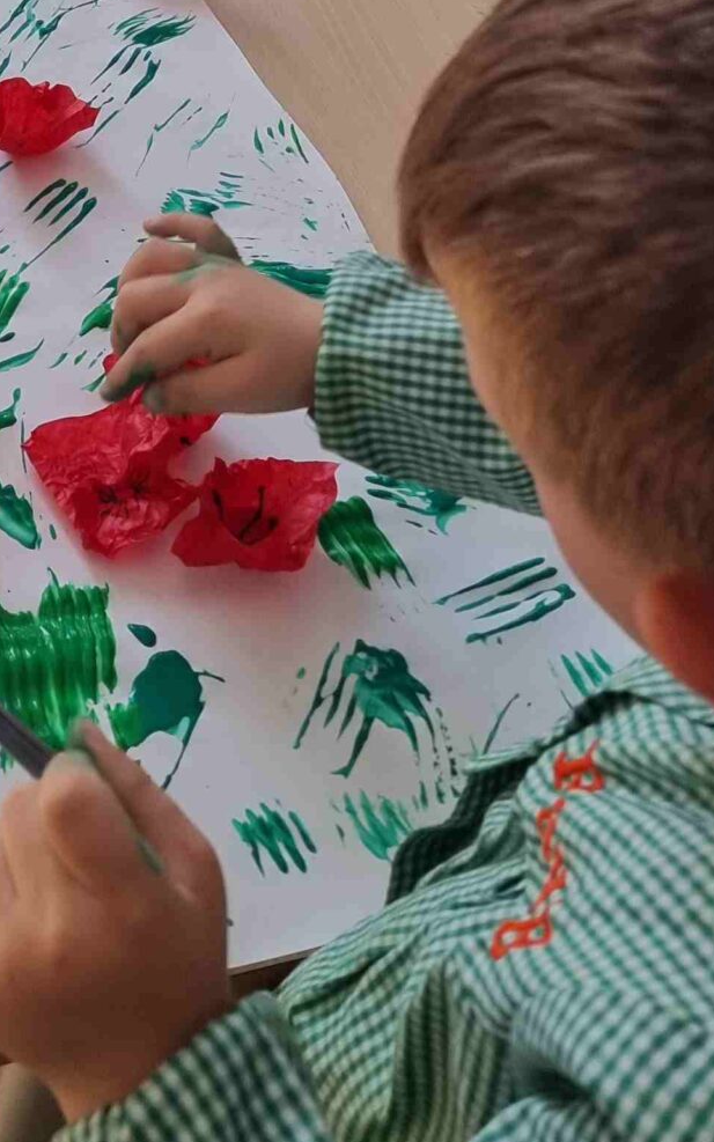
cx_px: -131
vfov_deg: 27.7
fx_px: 2055
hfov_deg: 18.7
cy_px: -192
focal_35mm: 66
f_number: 1.8
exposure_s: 1/100
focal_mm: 6.7
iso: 50
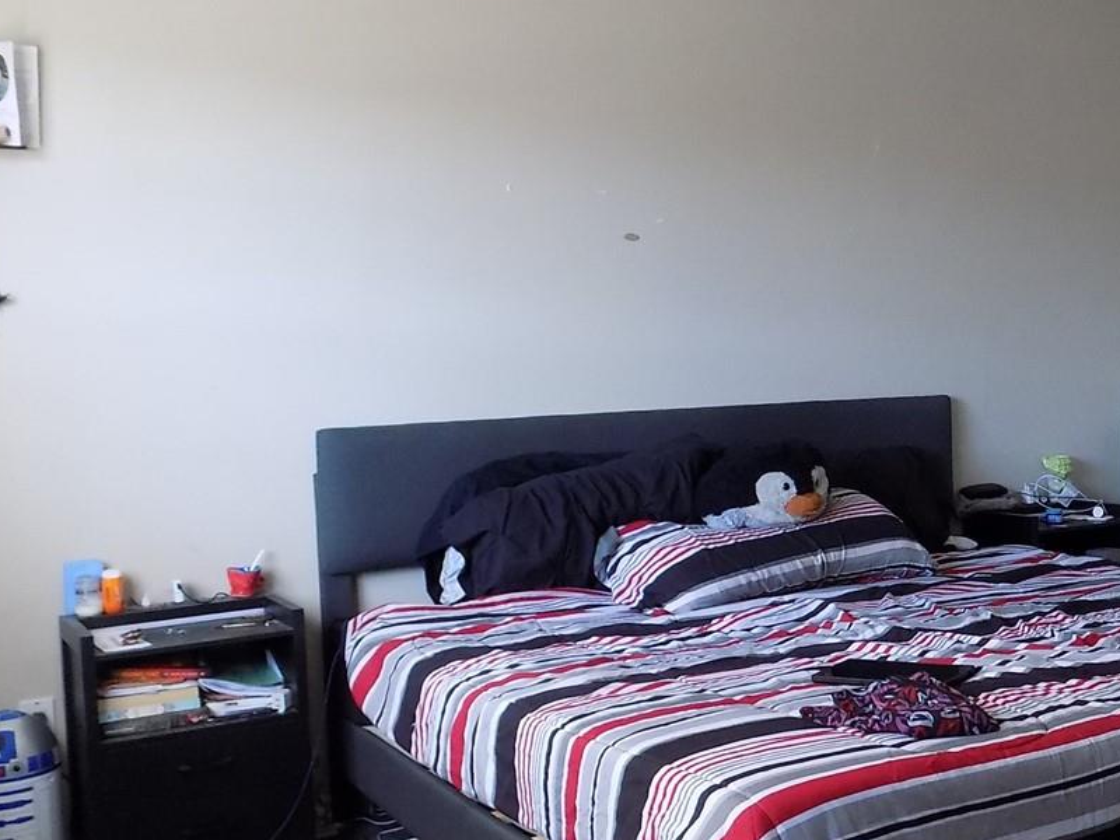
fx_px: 1488
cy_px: 414
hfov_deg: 39.7
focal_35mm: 46
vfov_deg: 31.5
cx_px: 881
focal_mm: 4
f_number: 3.1
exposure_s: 1/30
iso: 200
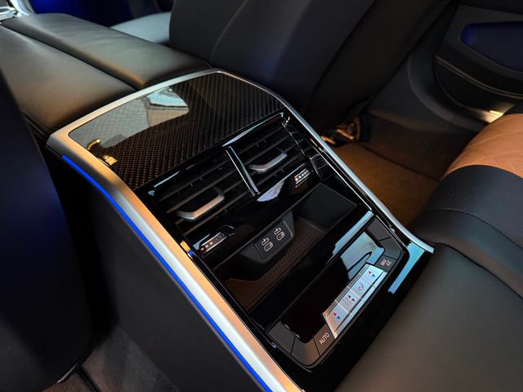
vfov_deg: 56.8
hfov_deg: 71.6
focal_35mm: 24
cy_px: 196
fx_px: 363
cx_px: 262
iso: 1000
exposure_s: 1/29
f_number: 1.78
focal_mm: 6.76
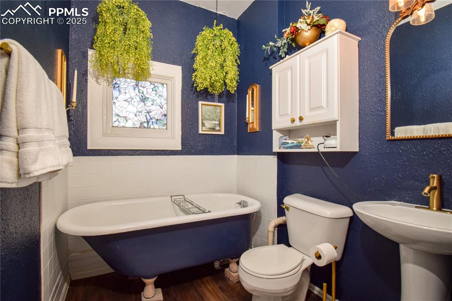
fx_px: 207
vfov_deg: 72.0
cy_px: 150
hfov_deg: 95.0
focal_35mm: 16
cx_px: 226
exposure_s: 1/60
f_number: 13
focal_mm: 11
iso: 320
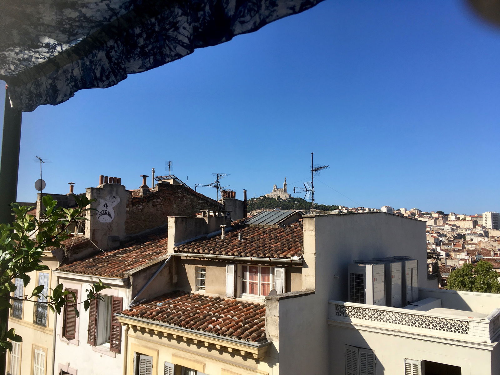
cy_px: 188
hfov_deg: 61.7
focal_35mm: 29
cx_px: 250
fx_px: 419
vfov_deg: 48.2
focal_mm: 4.15
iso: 25
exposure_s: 1/1876
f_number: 2.2
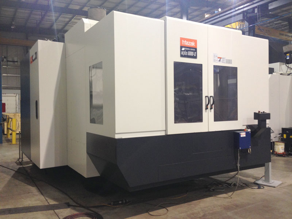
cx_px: 146
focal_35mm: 33
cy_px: 110
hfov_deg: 55.4
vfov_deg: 42.9
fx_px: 278
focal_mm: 4.12
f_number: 2.4
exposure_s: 1/20
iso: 125
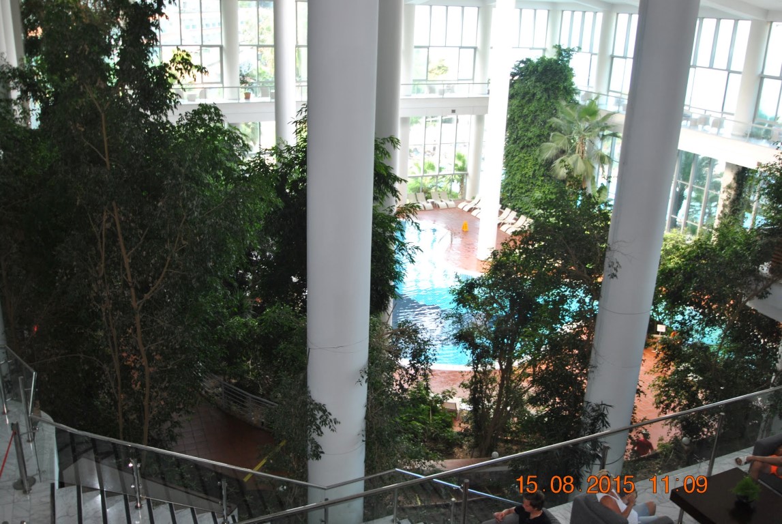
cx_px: 391
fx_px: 718
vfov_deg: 40.1
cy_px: 262
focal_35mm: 33
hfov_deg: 57.2
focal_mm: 22
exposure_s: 1/60
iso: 200
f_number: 4.5
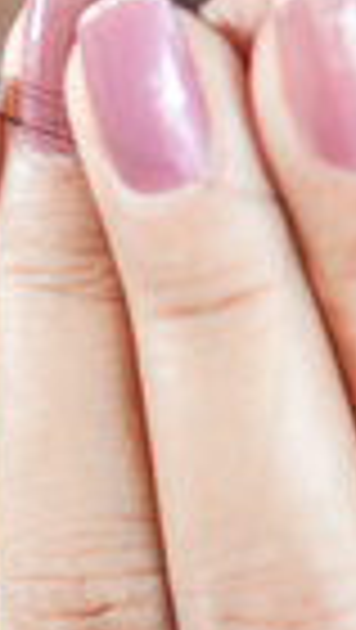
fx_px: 6814
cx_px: -374
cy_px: 16
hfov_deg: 3.0
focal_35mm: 407
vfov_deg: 5.3
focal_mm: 50
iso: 100
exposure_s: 1/100
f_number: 1.8
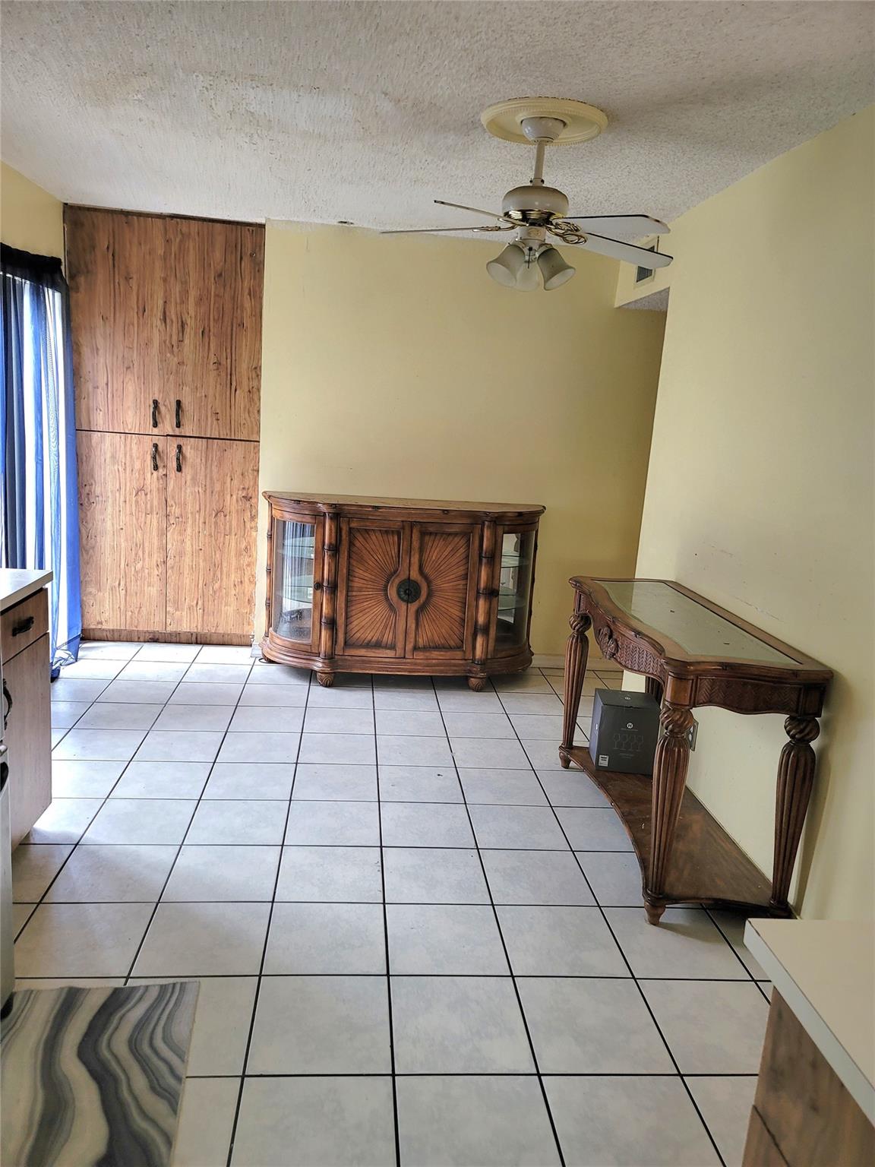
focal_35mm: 25
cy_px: 584
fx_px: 843
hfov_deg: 54.9
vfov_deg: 69.4
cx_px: 438
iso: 250
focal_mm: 7
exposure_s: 1/40
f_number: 1.8
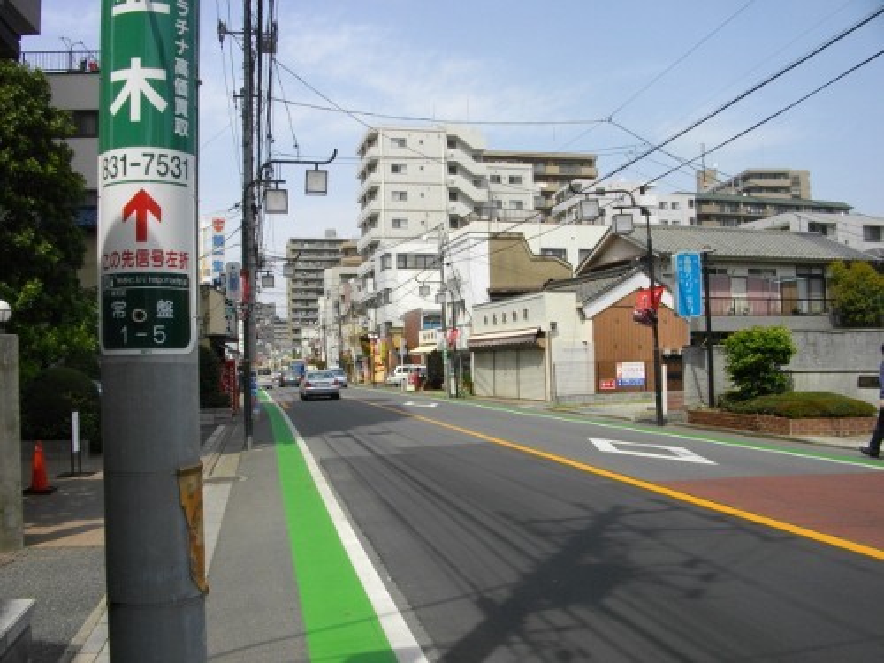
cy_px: 332
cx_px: 442
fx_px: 817
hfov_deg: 56.8
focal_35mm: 32
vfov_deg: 44.2
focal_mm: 5.7
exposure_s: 1/400
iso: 100
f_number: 5.5
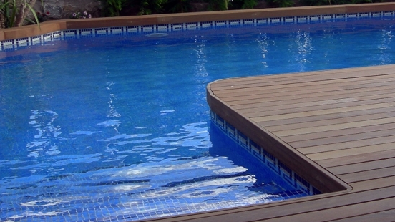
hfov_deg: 32.5
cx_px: 274
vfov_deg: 18.6
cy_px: 46
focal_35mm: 64
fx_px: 670
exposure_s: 1/130
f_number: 4.3
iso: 64
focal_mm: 7.5
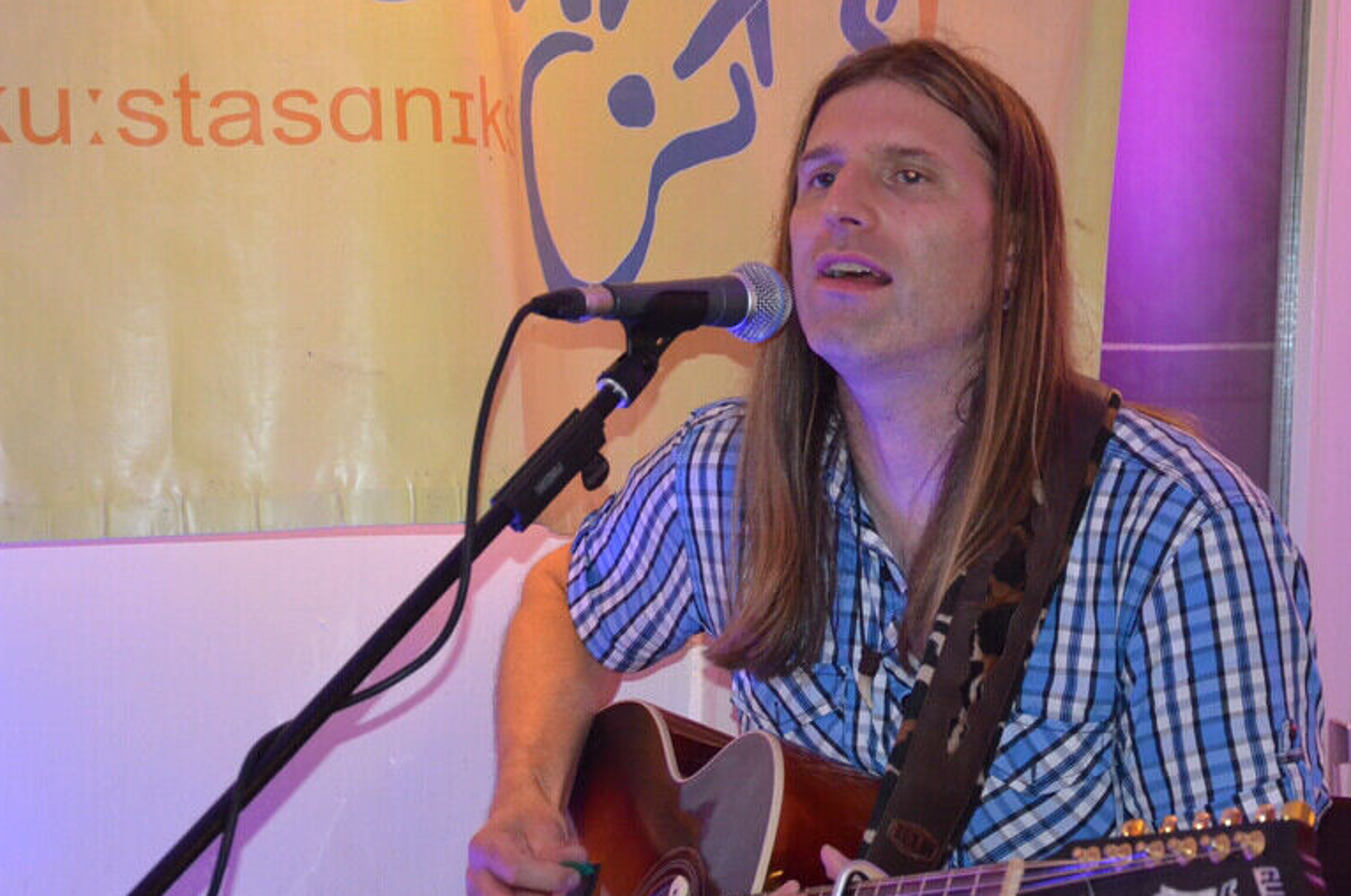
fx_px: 3671
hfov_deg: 20.8
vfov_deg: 13.9
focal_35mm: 98
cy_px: 470
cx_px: 791
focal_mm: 50
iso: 3200
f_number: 5
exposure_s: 1/60
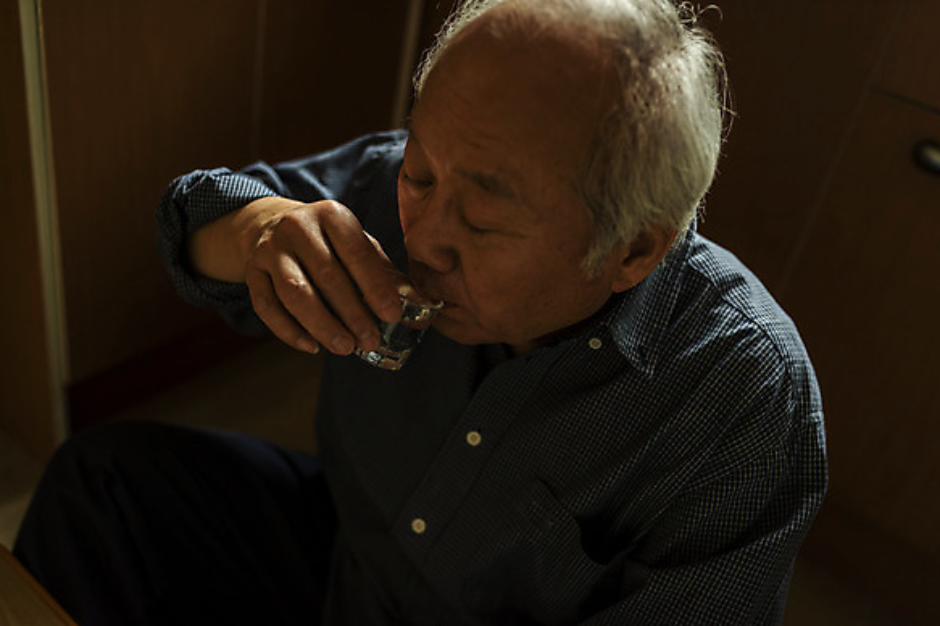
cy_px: 305
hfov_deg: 53.2
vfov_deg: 36.8
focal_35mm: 36
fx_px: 939
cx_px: 467
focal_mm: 35
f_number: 1.8
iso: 640
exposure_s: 1/125
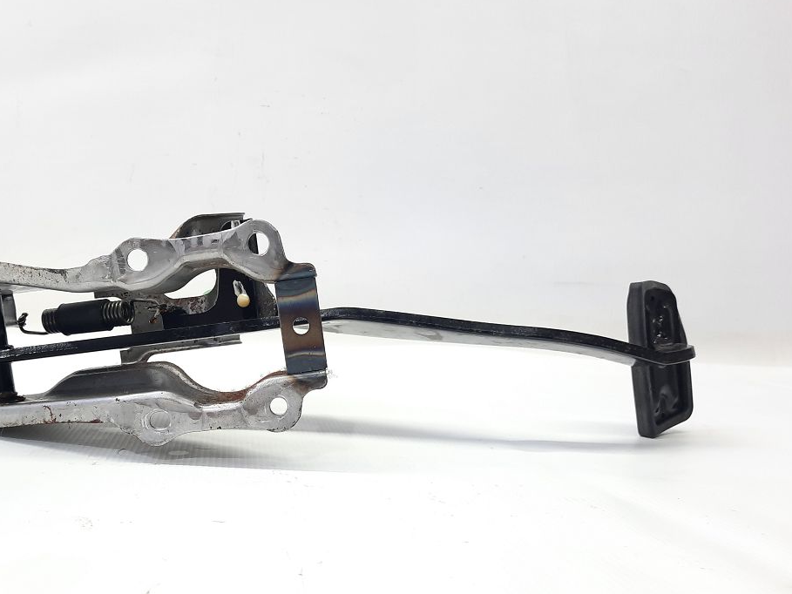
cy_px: 381
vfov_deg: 42.5
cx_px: 281
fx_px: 755
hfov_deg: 54.5
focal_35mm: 33
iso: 100
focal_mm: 4.6
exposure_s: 1/50
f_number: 2
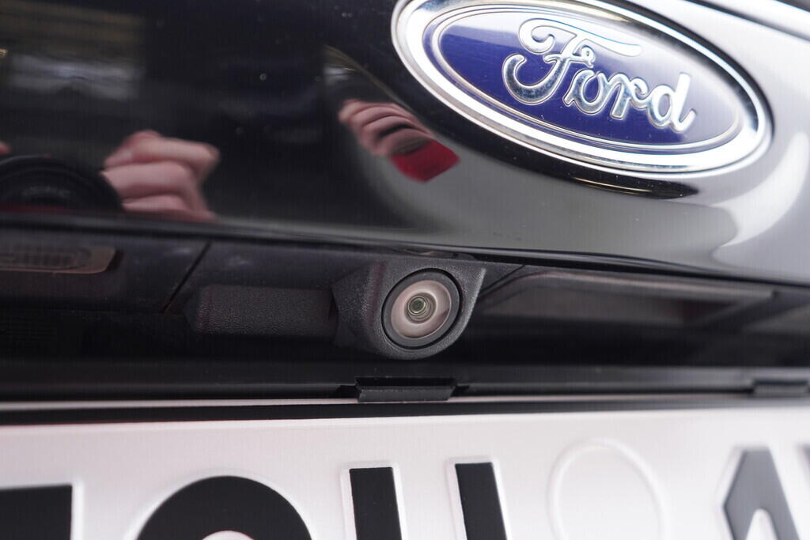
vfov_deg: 36.9
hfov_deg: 53.1
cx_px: 405
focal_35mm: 36
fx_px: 810
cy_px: 270
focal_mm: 24
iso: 500
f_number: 2.8
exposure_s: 1/40
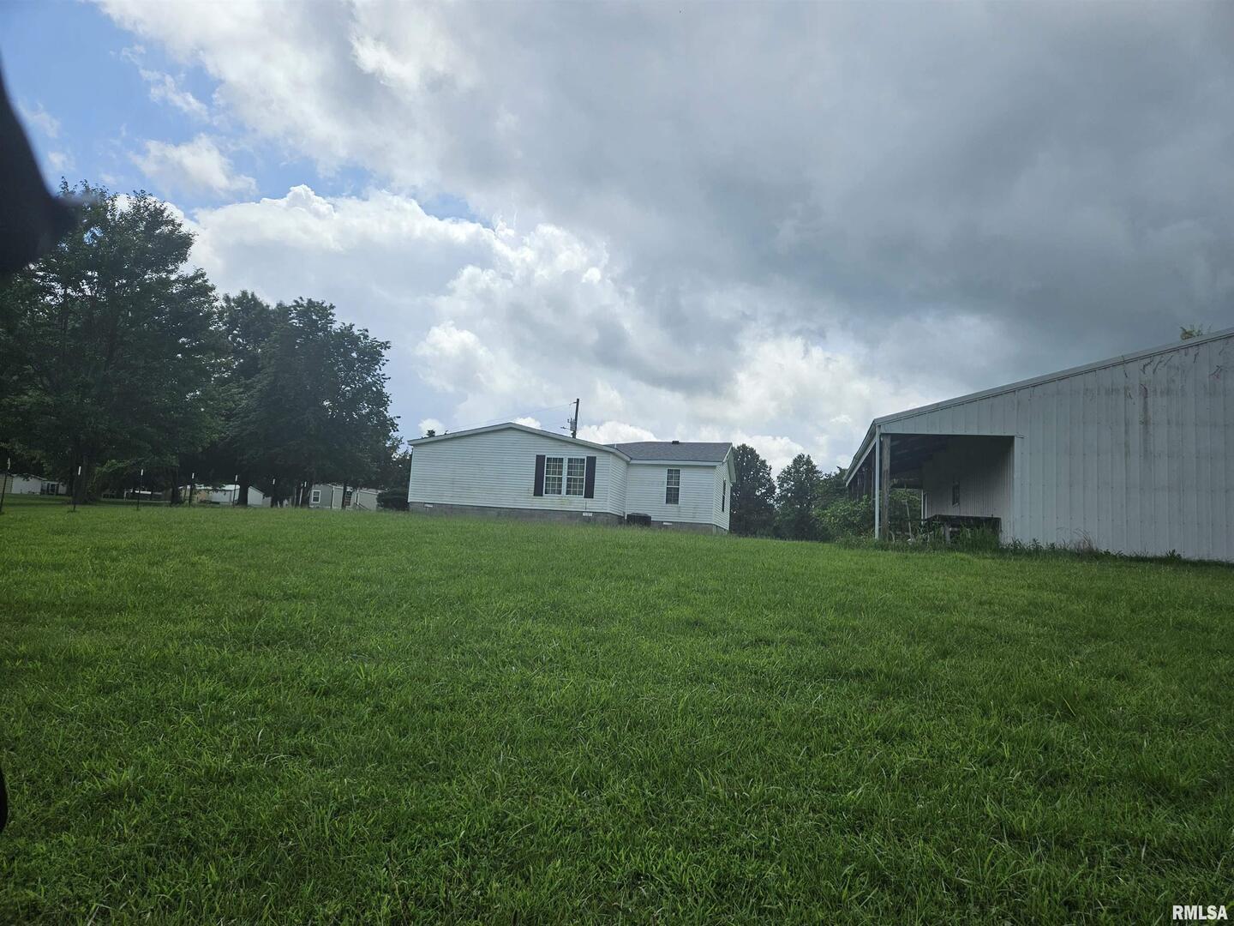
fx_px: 820
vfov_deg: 58.9
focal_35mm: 23
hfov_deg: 73.9
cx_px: 617
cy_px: 463
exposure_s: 1/2812
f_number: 1.8
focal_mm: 5.4
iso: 25
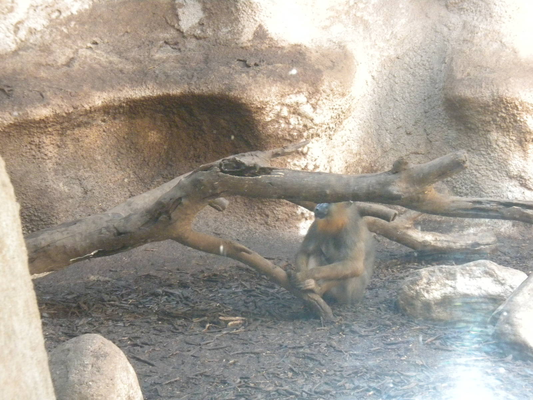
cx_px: 266
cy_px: 200
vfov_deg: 17.4
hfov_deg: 23.0
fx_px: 1309
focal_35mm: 85
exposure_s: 1/30
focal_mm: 15
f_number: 5.1
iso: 661
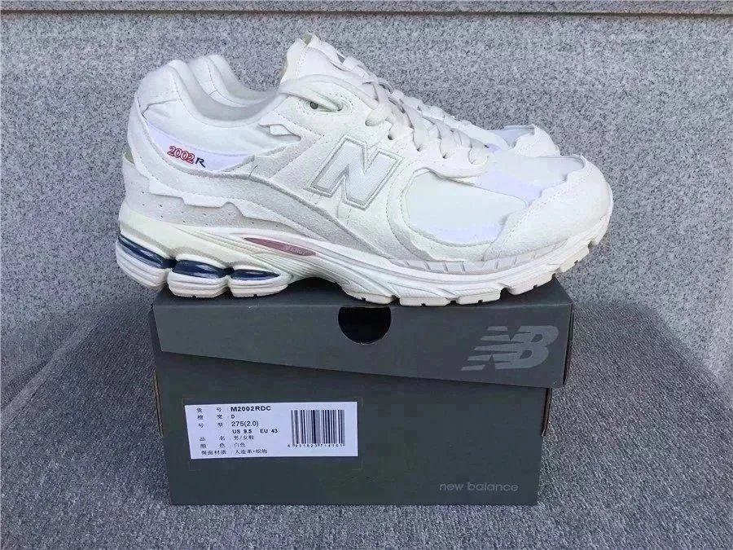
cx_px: 366
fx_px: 656
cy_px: 275
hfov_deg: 58.4
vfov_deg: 45.4
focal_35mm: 31
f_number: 2.4
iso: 25
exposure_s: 1/392
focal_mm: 3.3
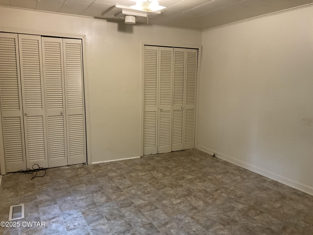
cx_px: 156
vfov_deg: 48.2
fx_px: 262
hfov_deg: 61.7
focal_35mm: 29
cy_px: 118
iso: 100
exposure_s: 1/60
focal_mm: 3
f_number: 1.8
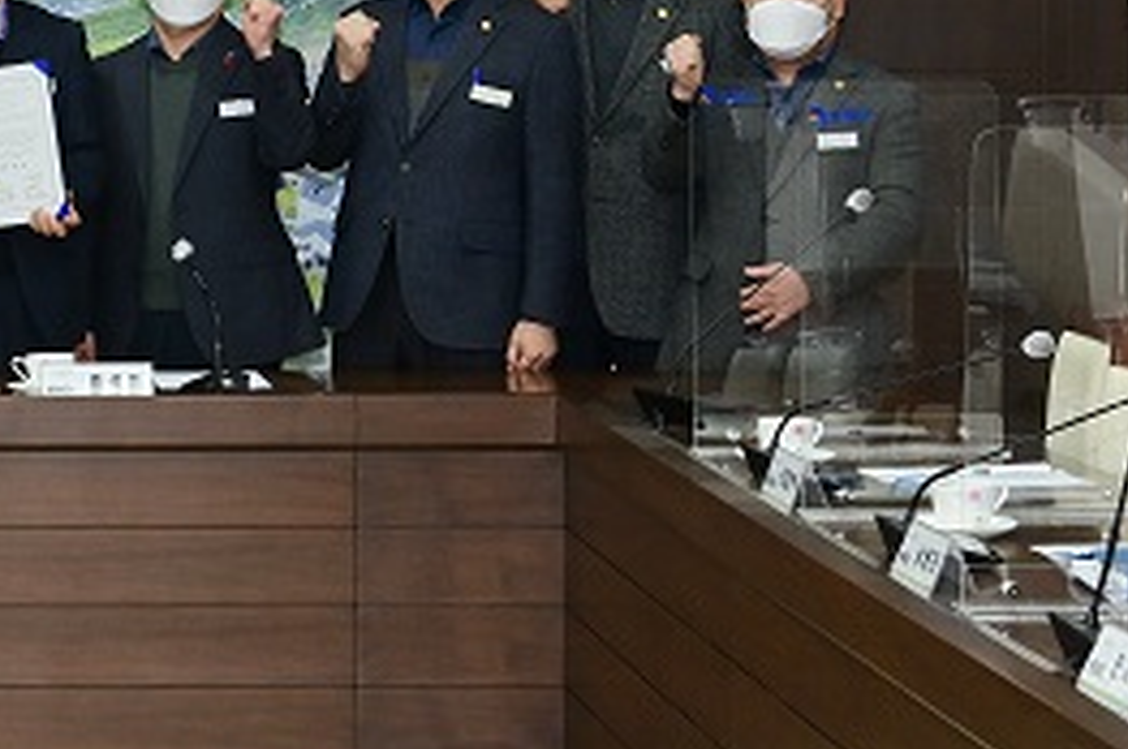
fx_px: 4287
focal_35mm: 137
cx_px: -224
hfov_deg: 14.5
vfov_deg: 9.9
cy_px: 56
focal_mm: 56
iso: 2500
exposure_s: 1/160
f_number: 7.1
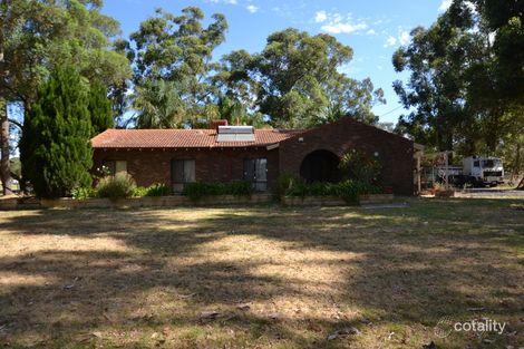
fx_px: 327
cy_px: 174
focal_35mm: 22
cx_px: 262
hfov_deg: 77.3
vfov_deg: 56.1
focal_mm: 15
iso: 100
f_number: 7.1
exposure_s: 1/200
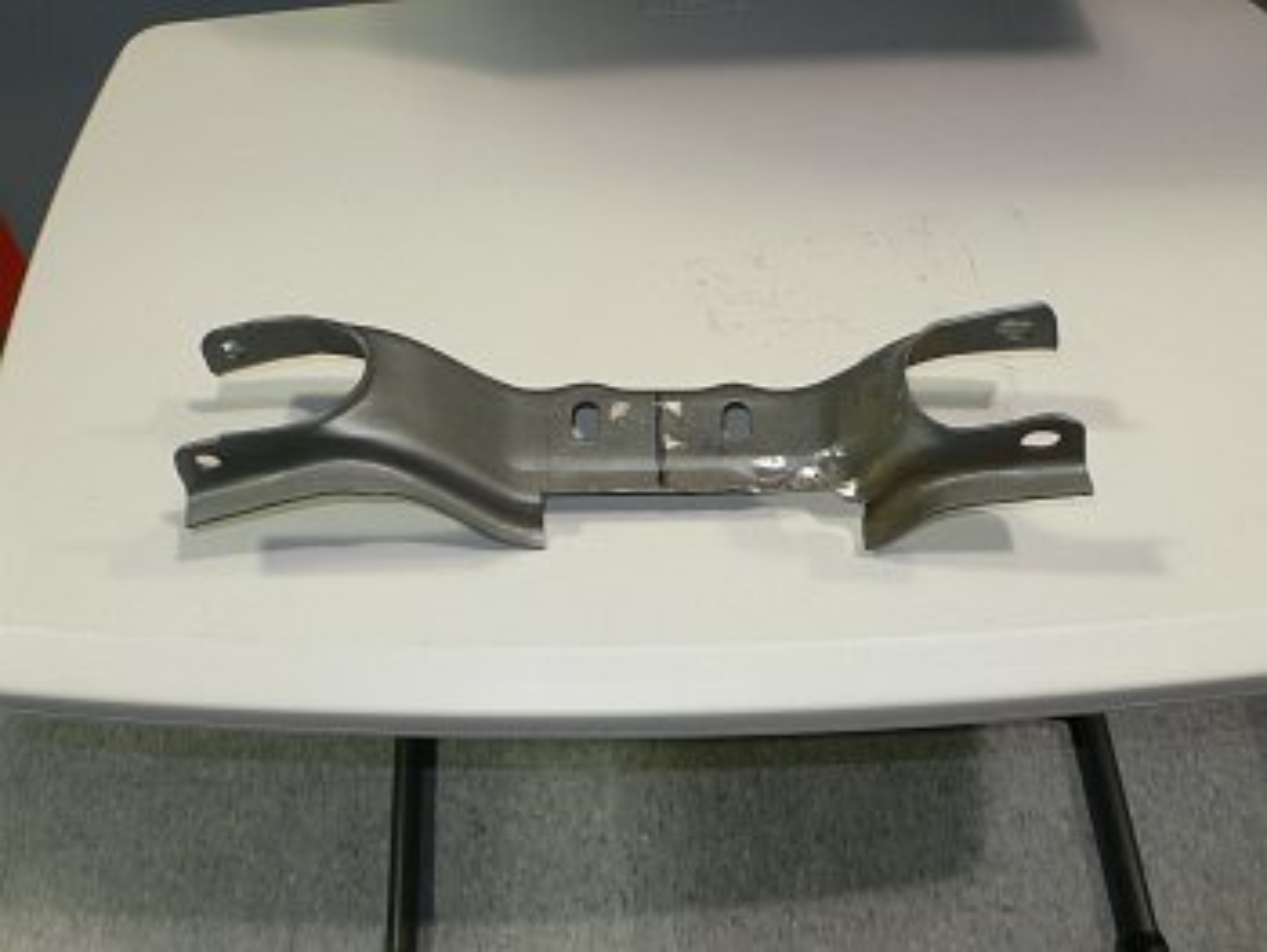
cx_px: 634
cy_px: 476
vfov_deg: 41.8
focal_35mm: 34
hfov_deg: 53.9
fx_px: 1245
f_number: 2.8
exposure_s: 1/30
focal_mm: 6.3
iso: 100
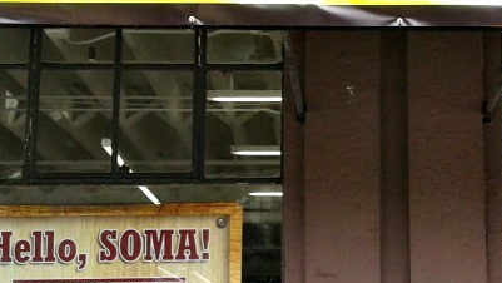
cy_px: 209
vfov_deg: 14.0
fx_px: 1145
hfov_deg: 24.4
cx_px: 381
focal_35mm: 86
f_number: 2.2
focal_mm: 3.3
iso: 50
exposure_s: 1/299
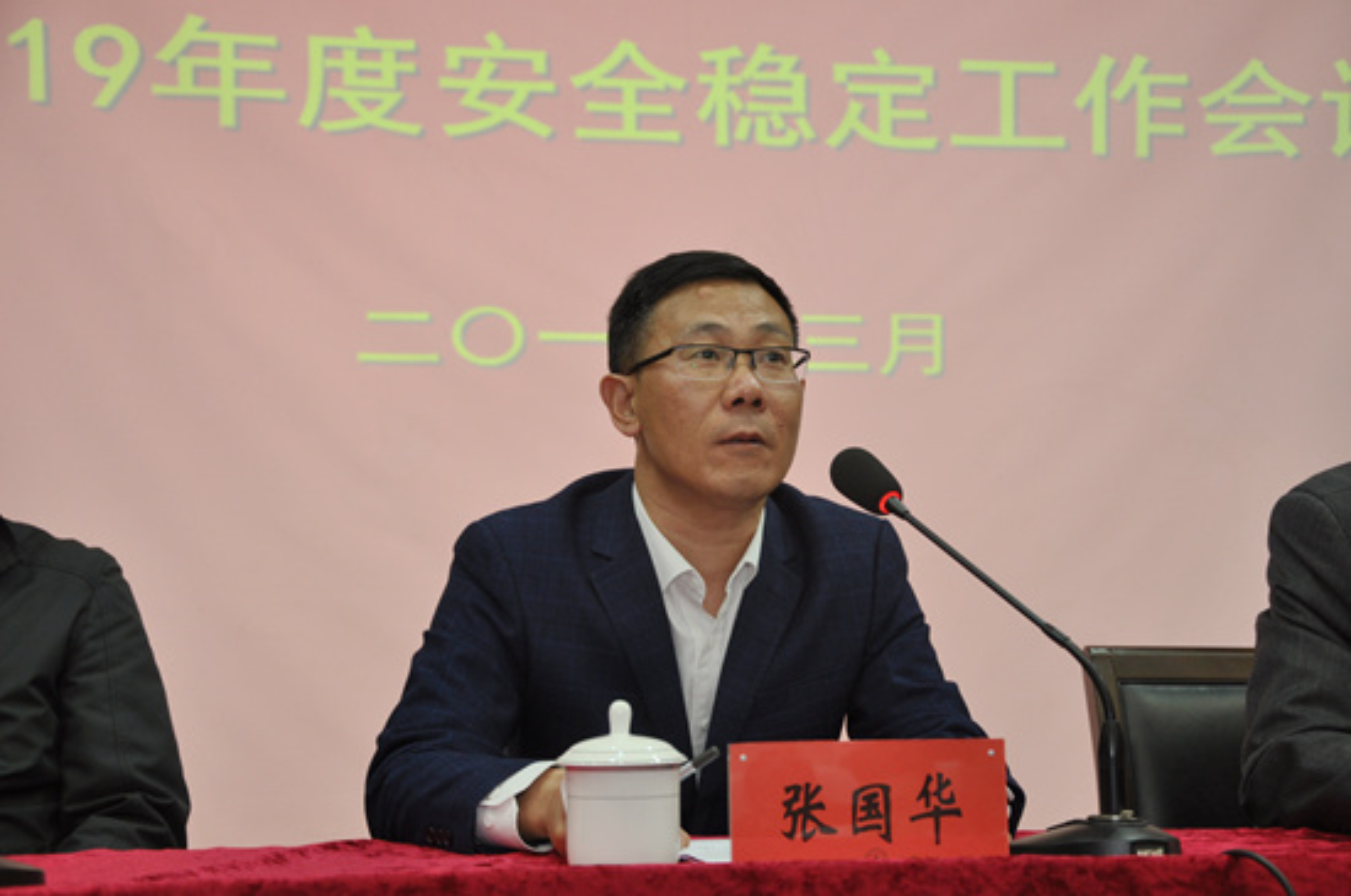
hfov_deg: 31.9
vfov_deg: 21.5
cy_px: 448
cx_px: 676
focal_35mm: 63
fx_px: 2361
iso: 400
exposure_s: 1/30
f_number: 4.8
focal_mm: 42
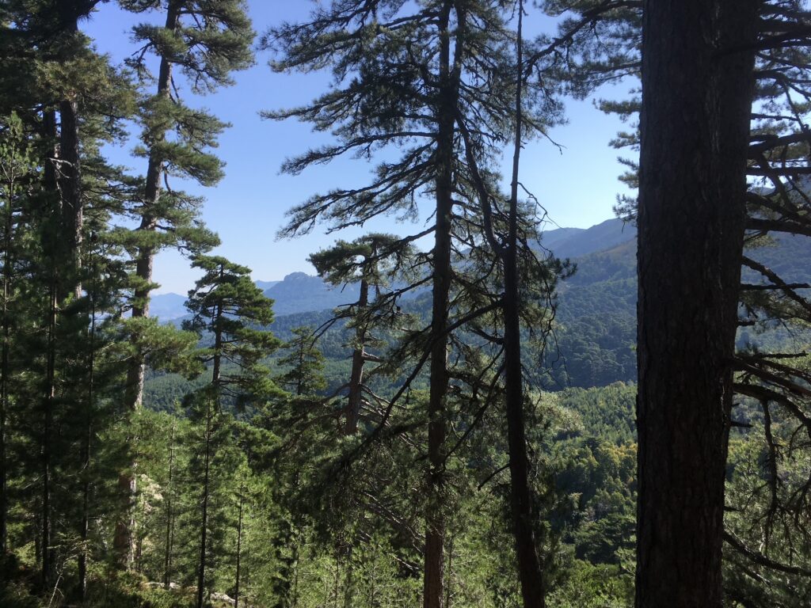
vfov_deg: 48.2
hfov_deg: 61.7
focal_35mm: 29
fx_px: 679
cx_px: 406
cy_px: 304
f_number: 2.2
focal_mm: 4.15
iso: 25
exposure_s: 1/1148
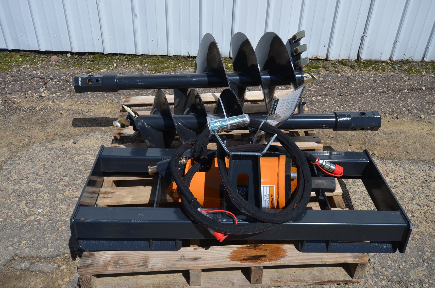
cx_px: 218
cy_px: 144
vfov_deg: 36.7
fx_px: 434
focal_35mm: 36
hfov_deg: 53.2
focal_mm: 24
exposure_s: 1/320
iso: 100
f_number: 9
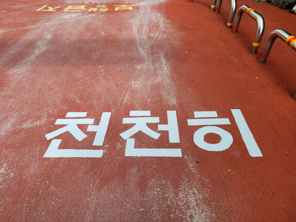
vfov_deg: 53.1
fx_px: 222
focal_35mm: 26
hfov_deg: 67.3
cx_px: 148
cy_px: 111
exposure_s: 1/626
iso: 40
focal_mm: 5.4
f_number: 1.8
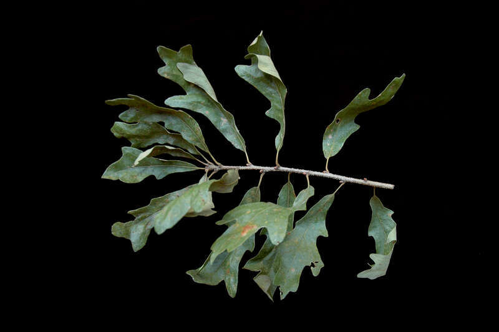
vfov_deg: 35.4
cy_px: 166
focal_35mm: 38
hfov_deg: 51.3
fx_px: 519
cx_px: 250
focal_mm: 25
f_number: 4.5
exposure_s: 1/30
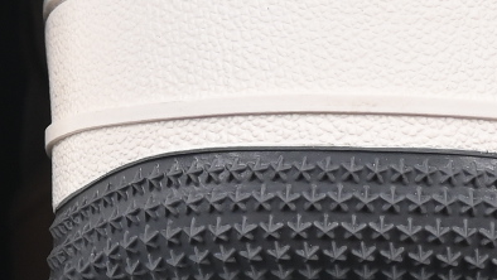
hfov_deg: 3.9
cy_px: -424
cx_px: -1
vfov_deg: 2.2
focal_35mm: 555
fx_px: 7317
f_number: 8
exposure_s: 1/60
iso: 160
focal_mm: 50
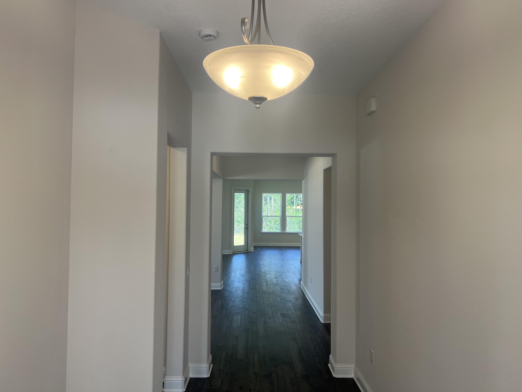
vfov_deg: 53.1
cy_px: 196
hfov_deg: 67.3
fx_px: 392
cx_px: 261
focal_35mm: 26
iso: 50
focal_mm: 5.7
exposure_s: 1/166
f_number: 1.5
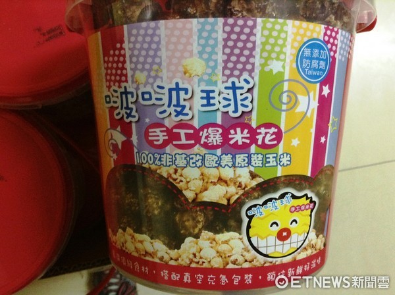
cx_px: 198
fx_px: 376
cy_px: 148
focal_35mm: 33
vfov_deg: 42.8
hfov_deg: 55.4
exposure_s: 1/24
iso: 250
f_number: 2.4
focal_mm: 3.3
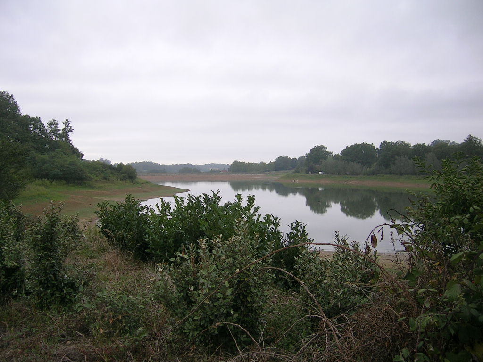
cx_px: 242
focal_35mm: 35
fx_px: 488
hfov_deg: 52.6
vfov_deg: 40.7
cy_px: 181
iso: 50
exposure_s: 1/90.2
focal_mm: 5.4
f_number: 2.8
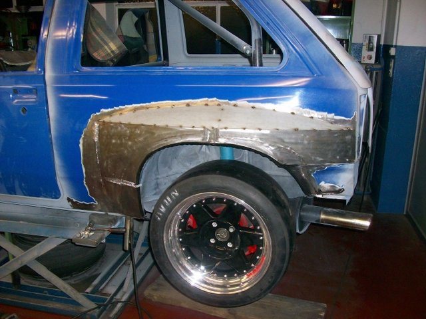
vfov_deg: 41.8
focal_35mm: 34
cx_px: 213
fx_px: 418
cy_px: 160
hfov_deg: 54.0
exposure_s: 1/60
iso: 160
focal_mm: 5.7
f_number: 2.8
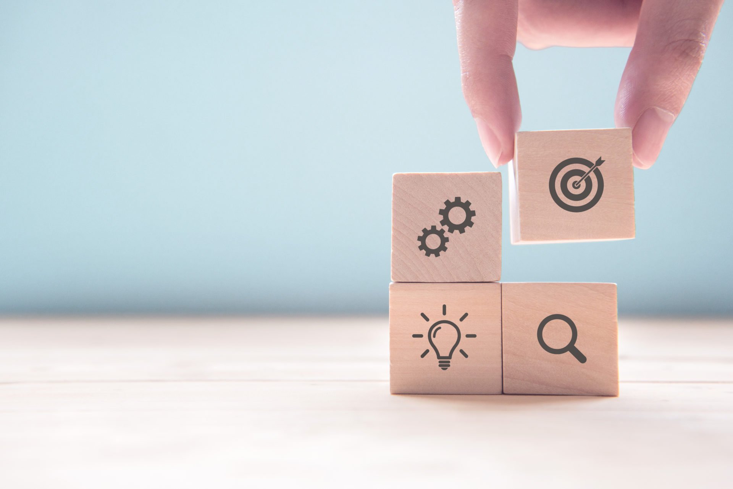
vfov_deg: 27.0
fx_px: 1018
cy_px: 244
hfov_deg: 39.6
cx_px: 366
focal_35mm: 50
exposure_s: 1/60
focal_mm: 50
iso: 100
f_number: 5.6
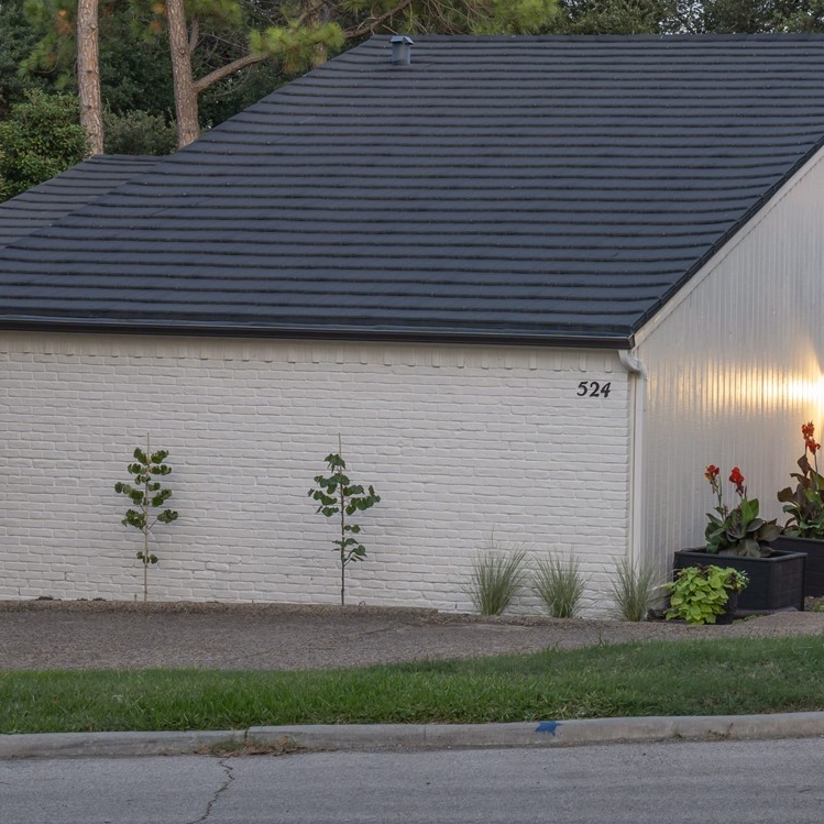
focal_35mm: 101
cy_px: 328
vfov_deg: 17.2
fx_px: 2720
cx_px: 892
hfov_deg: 16.7
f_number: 11
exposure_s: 2
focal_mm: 41
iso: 200
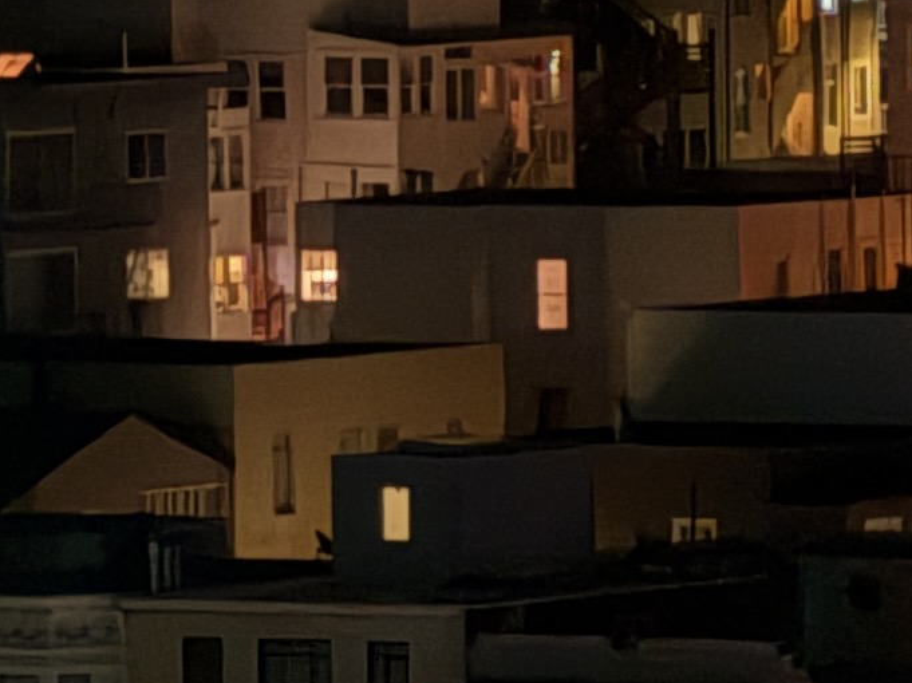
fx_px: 18722
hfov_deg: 2.8
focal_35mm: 711
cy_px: 200
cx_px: 106
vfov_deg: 2.1
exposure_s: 1/7
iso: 1600
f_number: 2.8
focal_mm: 15.66
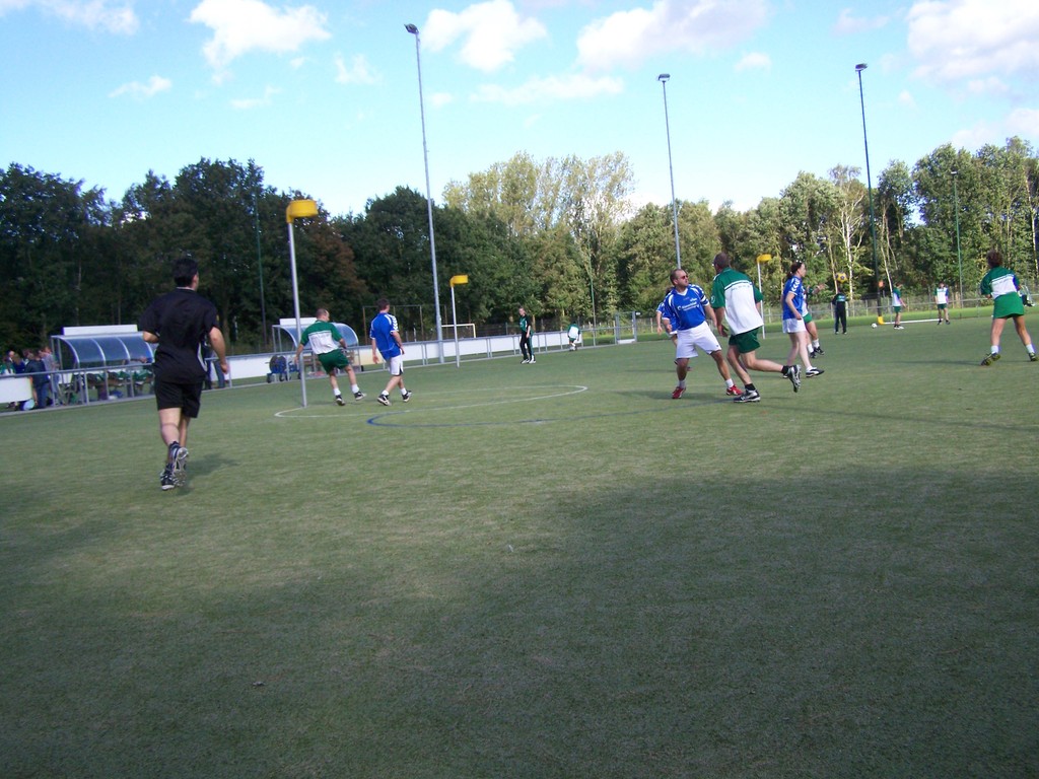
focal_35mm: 38
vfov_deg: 37.7
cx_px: 520
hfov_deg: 49.0
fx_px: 1141
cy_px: 390
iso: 160
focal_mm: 6.3
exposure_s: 1/1000
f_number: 2.8
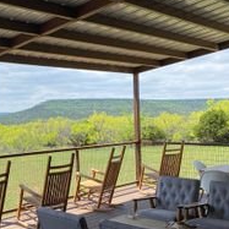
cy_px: 113
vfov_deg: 32.2
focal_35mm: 53
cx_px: -2
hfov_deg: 29.9
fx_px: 397
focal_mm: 4.25
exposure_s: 1/1779
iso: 32
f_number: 1.8
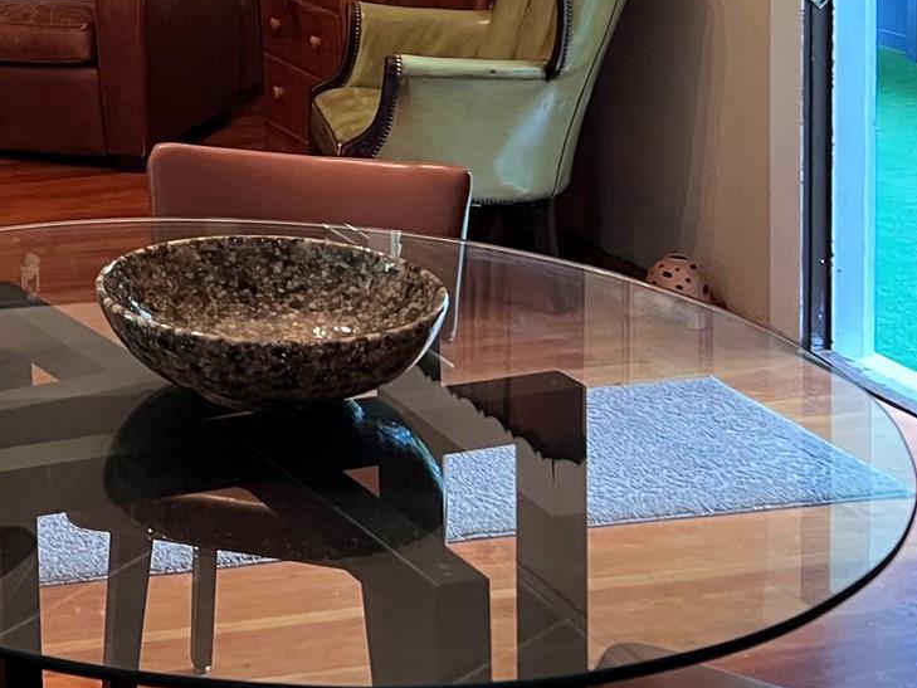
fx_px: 1934
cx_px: -252
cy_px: -156
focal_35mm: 73
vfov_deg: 19.0
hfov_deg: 23.7
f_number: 1.5
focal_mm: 5.7
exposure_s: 1/60
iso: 320
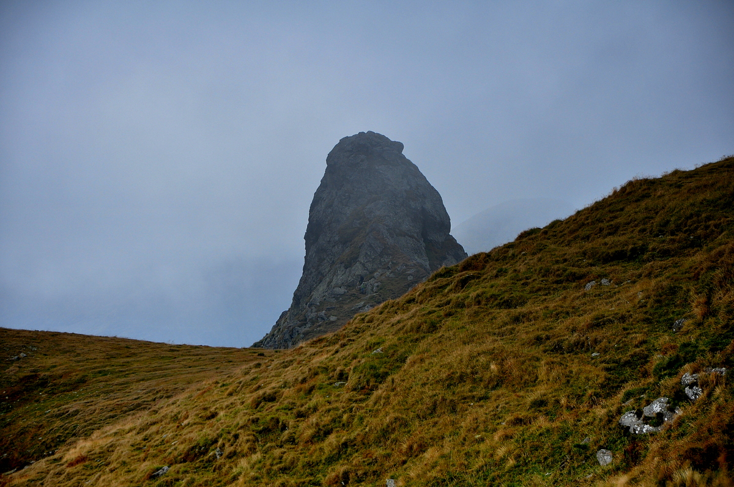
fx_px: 3207
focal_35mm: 158
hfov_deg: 13.1
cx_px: 367
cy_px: 244
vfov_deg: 8.7
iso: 400
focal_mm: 105
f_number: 8
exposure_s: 1/1000
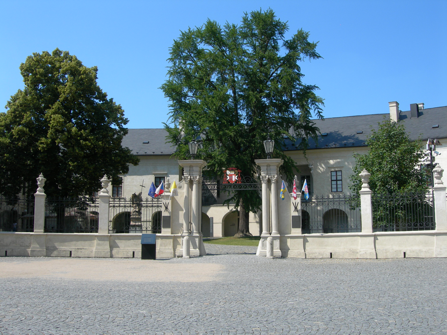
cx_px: 224
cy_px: 168
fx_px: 491
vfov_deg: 37.7
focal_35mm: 38
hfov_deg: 49.0
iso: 50
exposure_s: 1/386
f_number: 4.8
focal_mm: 7.8
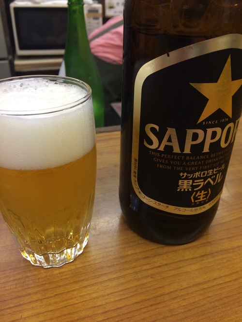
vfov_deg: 61.7
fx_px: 270
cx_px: 121
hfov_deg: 48.2
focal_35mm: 29
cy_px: 161
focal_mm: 4.15
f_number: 2.2
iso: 100
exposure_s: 1/30
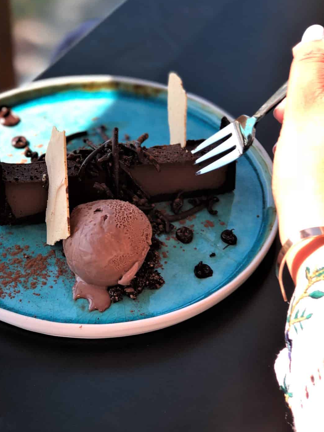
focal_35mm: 78
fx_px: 974
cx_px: 139
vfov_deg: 25.0
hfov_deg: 18.9
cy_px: 171
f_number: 2.8
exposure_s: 1/100
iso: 32
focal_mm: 6.6
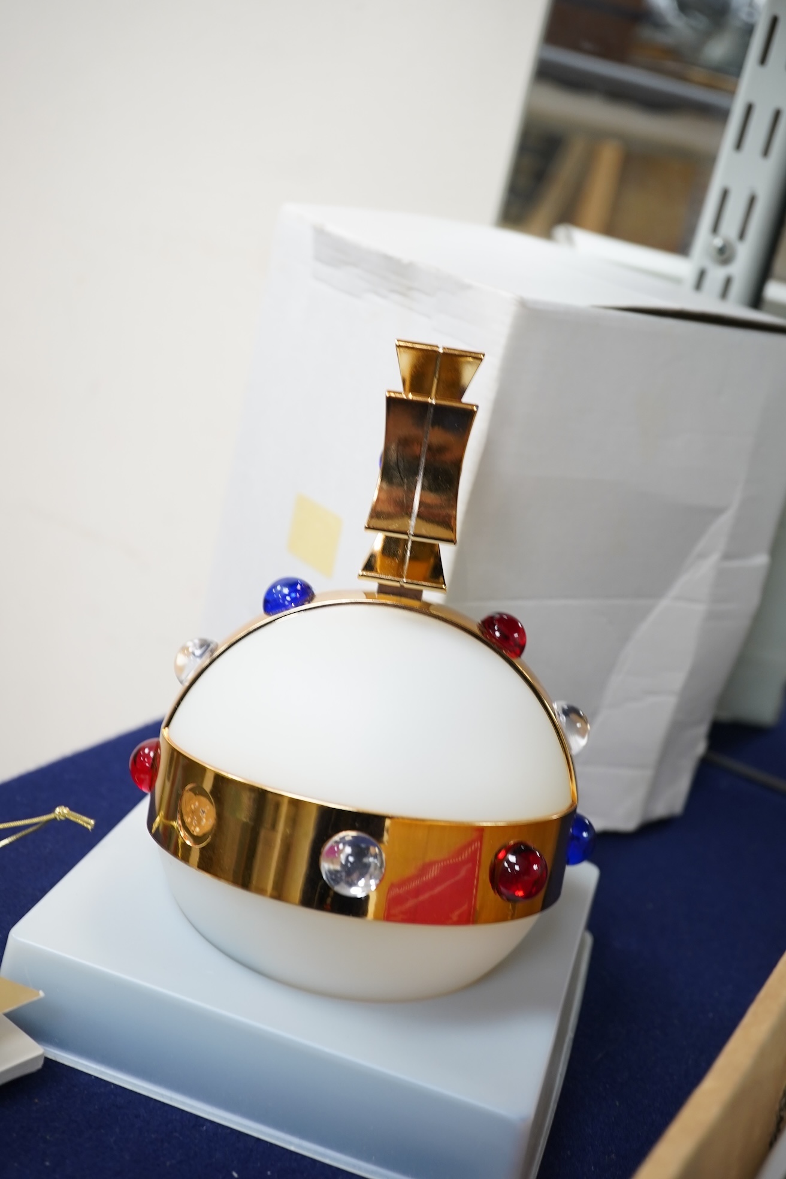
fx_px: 1474
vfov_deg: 43.6
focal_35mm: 45
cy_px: 590
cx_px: 393
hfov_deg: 29.9
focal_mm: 30
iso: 500
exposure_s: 1/40
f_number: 7.1
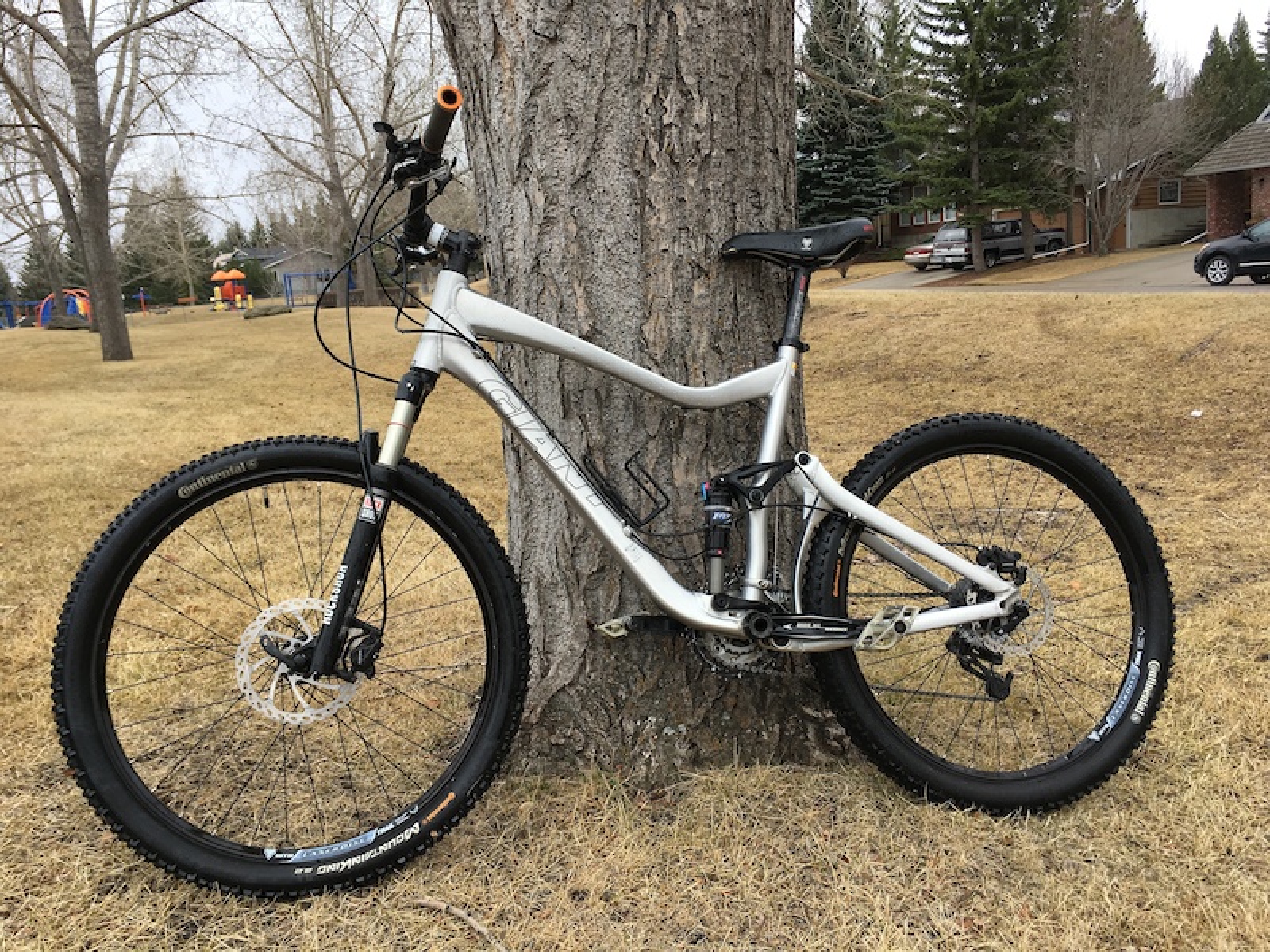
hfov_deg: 61.7
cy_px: 476
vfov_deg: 48.2
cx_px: 635
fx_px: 1064
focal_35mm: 29
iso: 25
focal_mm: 4.15
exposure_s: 1/337
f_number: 2.2
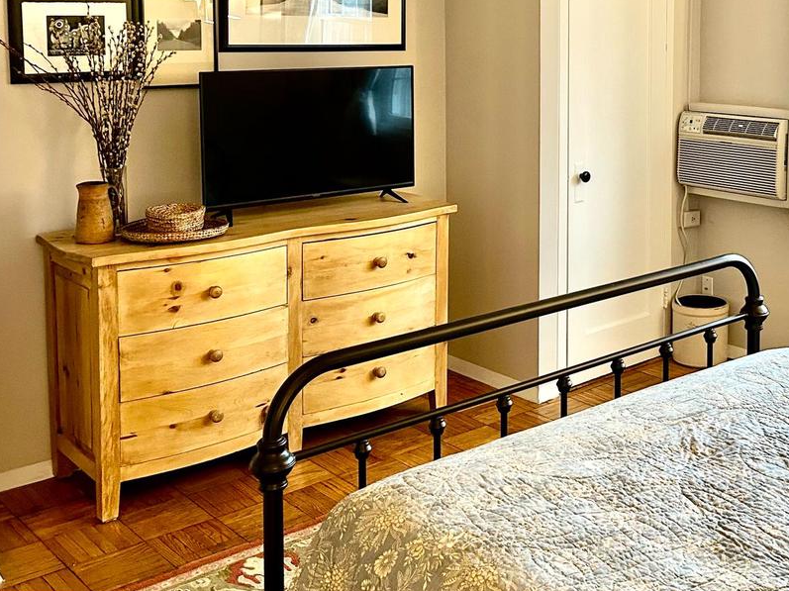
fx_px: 1071
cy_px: 116
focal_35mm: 47
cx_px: 613
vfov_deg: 30.1
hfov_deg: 39.1
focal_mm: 5.7
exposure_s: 1/60
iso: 200
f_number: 1.5
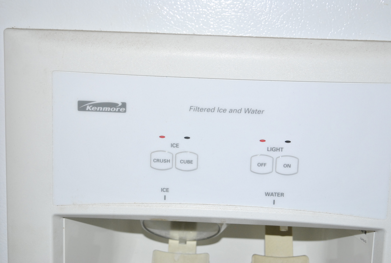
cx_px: 196
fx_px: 653
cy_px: 132
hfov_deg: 33.3
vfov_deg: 22.7
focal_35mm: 60
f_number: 6.3
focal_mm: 40
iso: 800
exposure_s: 1/25
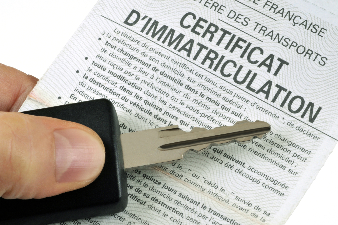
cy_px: 112
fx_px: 844
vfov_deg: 15.2
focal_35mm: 90
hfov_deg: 22.6
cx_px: 169
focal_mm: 60
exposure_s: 1/160
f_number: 36
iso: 200
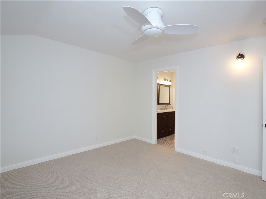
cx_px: 133
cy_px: 100
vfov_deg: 71.6
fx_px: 138
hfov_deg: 87.7
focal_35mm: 18
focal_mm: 9
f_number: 9
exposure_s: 1/160
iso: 3200
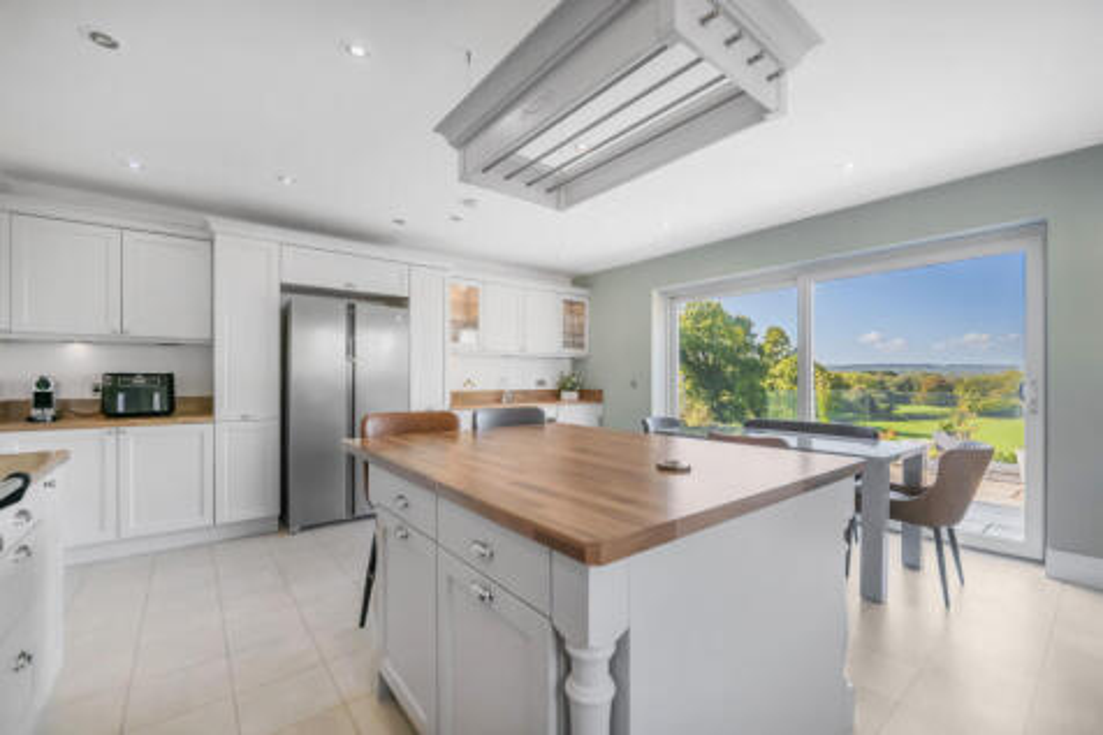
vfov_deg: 81.2
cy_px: 368
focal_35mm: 14
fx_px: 429
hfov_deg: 104.3
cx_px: 552
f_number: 4
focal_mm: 14
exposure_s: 1/1000
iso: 400
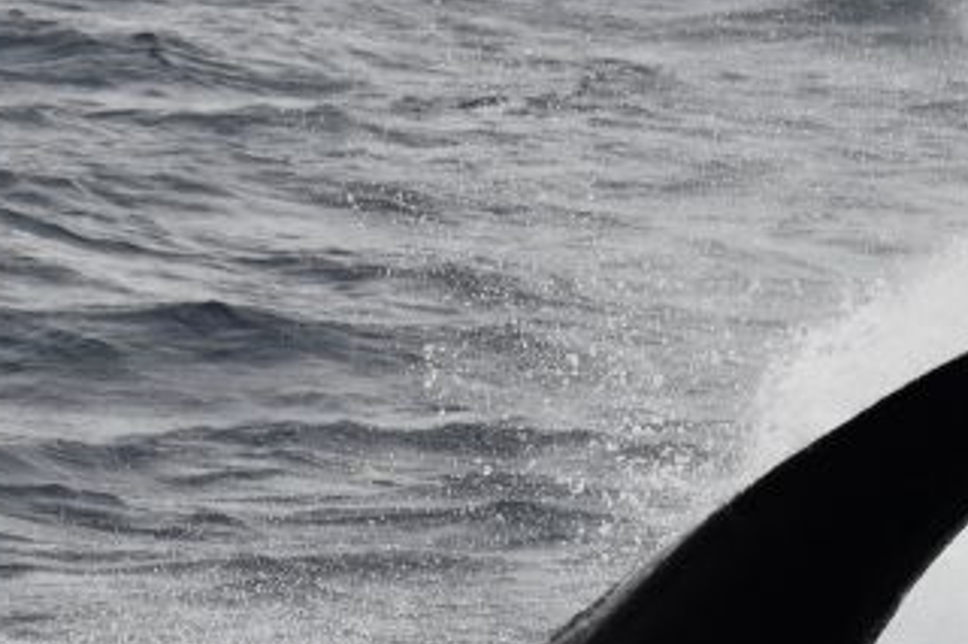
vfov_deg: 1.4
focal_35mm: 1012
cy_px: 673
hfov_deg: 2.0
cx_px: 735
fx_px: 27196
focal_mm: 270
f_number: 8
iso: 400
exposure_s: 1/2000
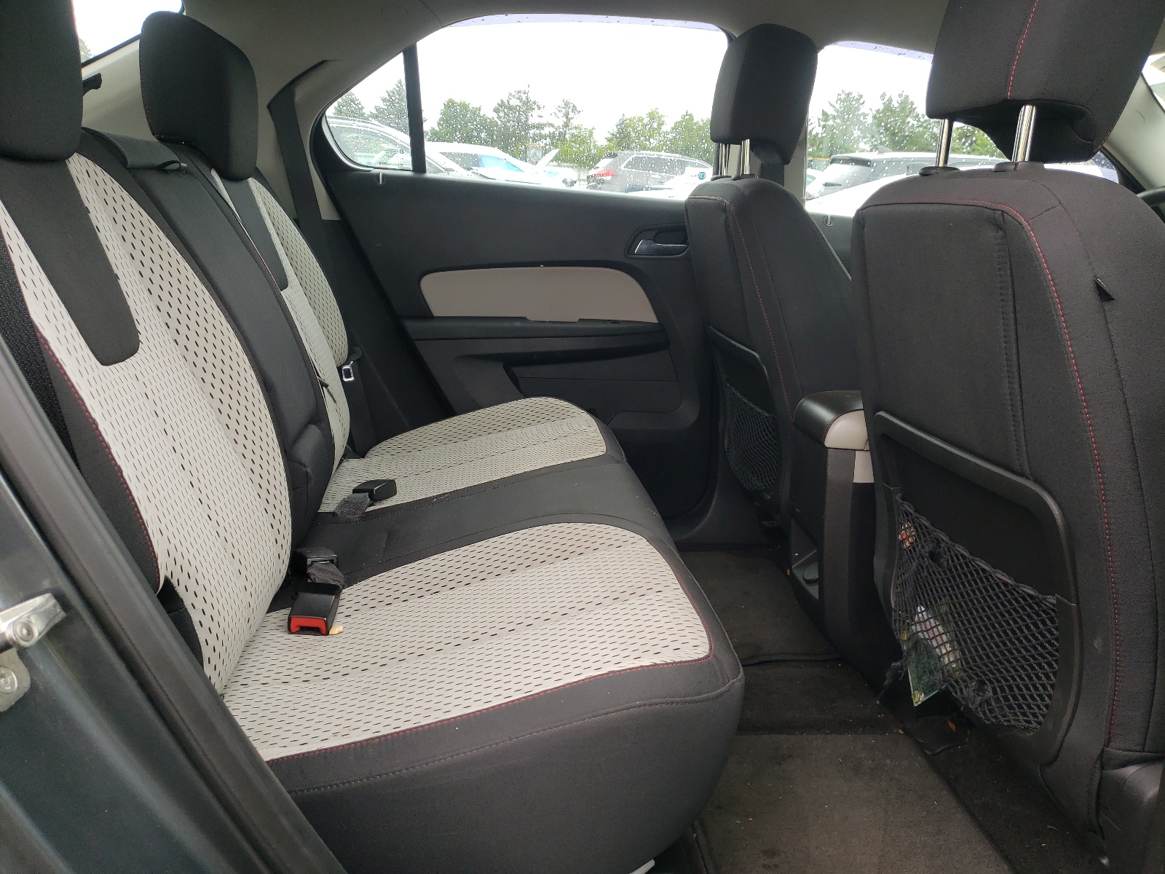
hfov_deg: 67.3
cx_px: 582
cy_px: 437
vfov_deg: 53.1
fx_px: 875
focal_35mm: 26
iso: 50
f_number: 1.5
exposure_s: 1/135
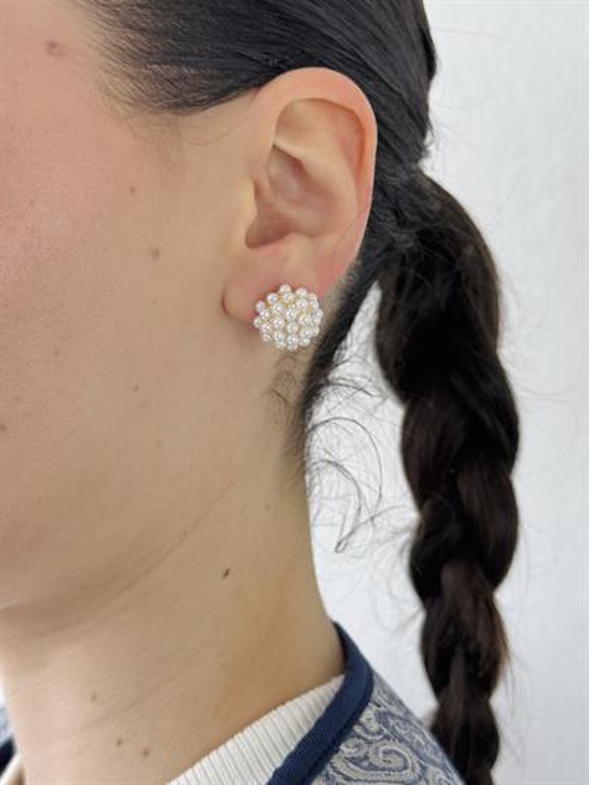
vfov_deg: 39.6
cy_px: 392
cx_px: 294
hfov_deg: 30.3
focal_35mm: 48
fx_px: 1089
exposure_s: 1/172
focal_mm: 6.76
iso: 64
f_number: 1.78
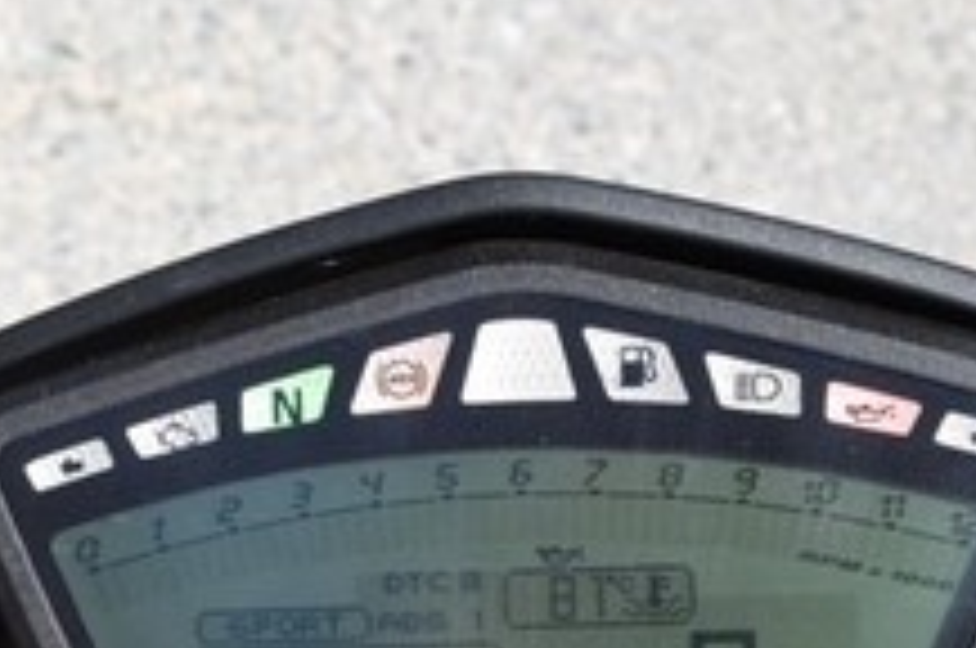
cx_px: 463
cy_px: 634
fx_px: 3194
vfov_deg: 11.5
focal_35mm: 118
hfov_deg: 17.4
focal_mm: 38
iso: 100
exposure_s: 1/50
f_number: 18
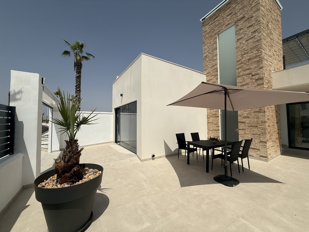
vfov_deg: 85.7
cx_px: 154
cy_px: 116
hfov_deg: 102.1
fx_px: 125
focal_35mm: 14
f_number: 2.2
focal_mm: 2.22
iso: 40
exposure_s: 1/6173
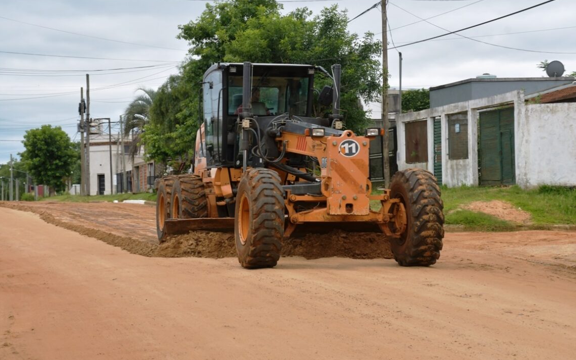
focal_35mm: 86
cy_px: 171
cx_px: 288
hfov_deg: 24.1
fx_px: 1350
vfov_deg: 15.2
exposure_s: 1/125
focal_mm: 56
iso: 100
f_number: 10
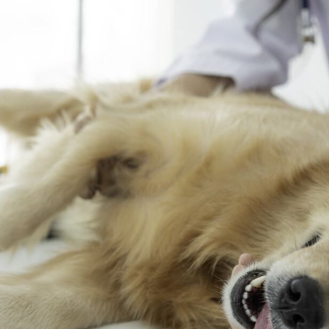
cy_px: 188
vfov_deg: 19.1
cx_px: 137
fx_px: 979
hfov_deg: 19.1
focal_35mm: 91
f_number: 3.5
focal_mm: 55
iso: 320
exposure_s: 1/160
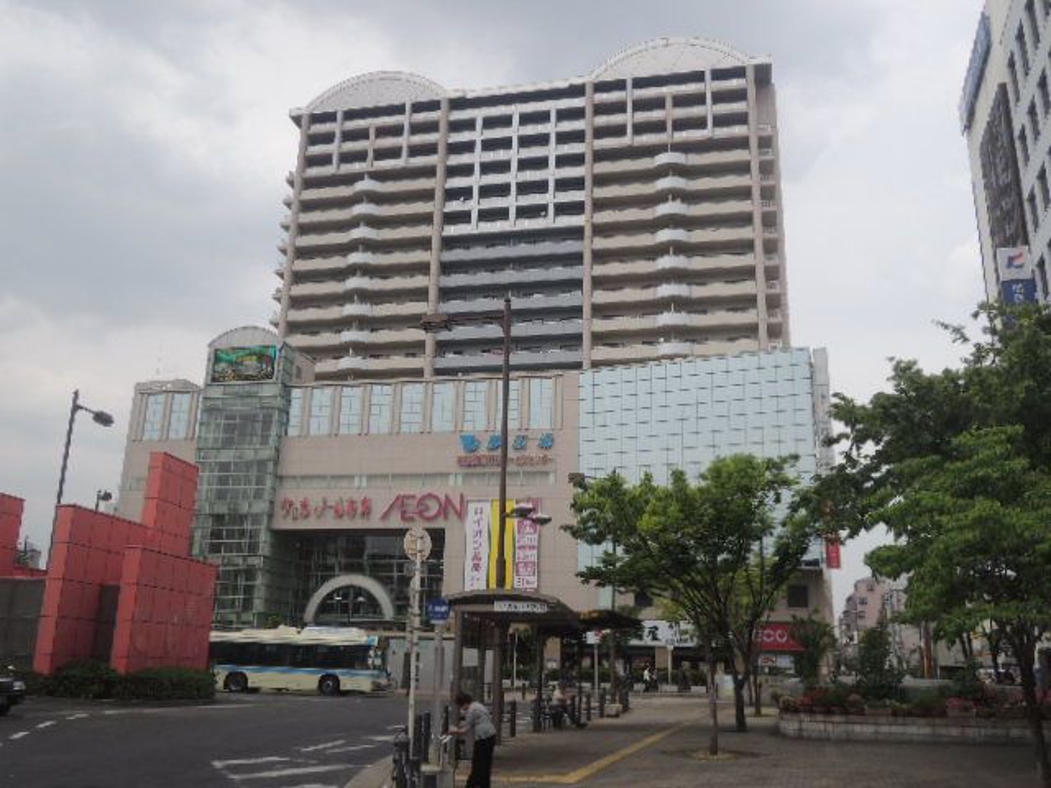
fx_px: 941
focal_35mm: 31
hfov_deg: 58.4
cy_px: 394
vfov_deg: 45.4
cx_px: 526
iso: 100
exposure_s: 1/1250
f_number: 3
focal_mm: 5.5
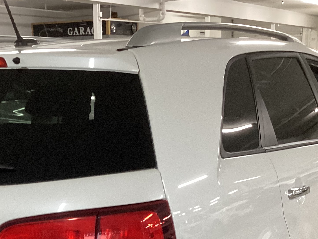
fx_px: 643
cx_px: 95
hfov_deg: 27.5
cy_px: 238
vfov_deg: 20.4
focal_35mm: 70
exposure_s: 1/50
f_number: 2.4
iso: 200
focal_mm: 3.3
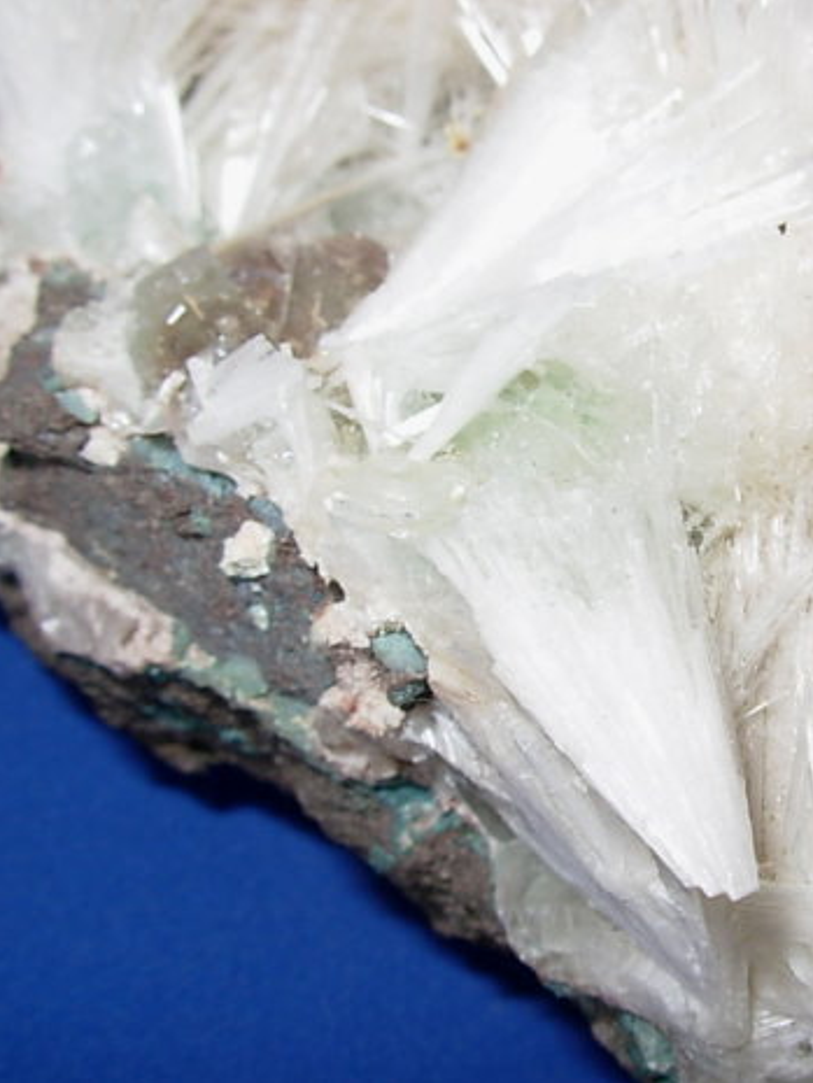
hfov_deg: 27.8
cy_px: 543
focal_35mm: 51
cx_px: 685
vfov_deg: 37.5
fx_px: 1596
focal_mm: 6.3
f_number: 4.9
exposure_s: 1/32
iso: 50
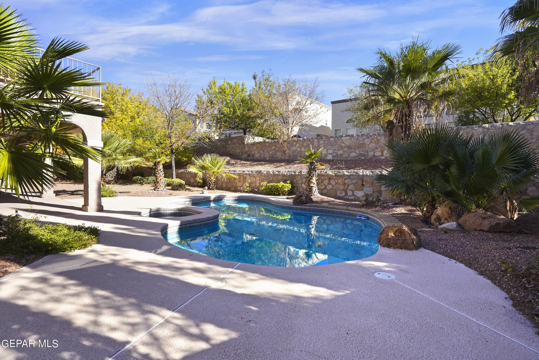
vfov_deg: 70.4
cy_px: 180
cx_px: 270
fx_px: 255
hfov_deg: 93.3
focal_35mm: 17
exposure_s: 1/125
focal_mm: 17
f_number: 8
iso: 250
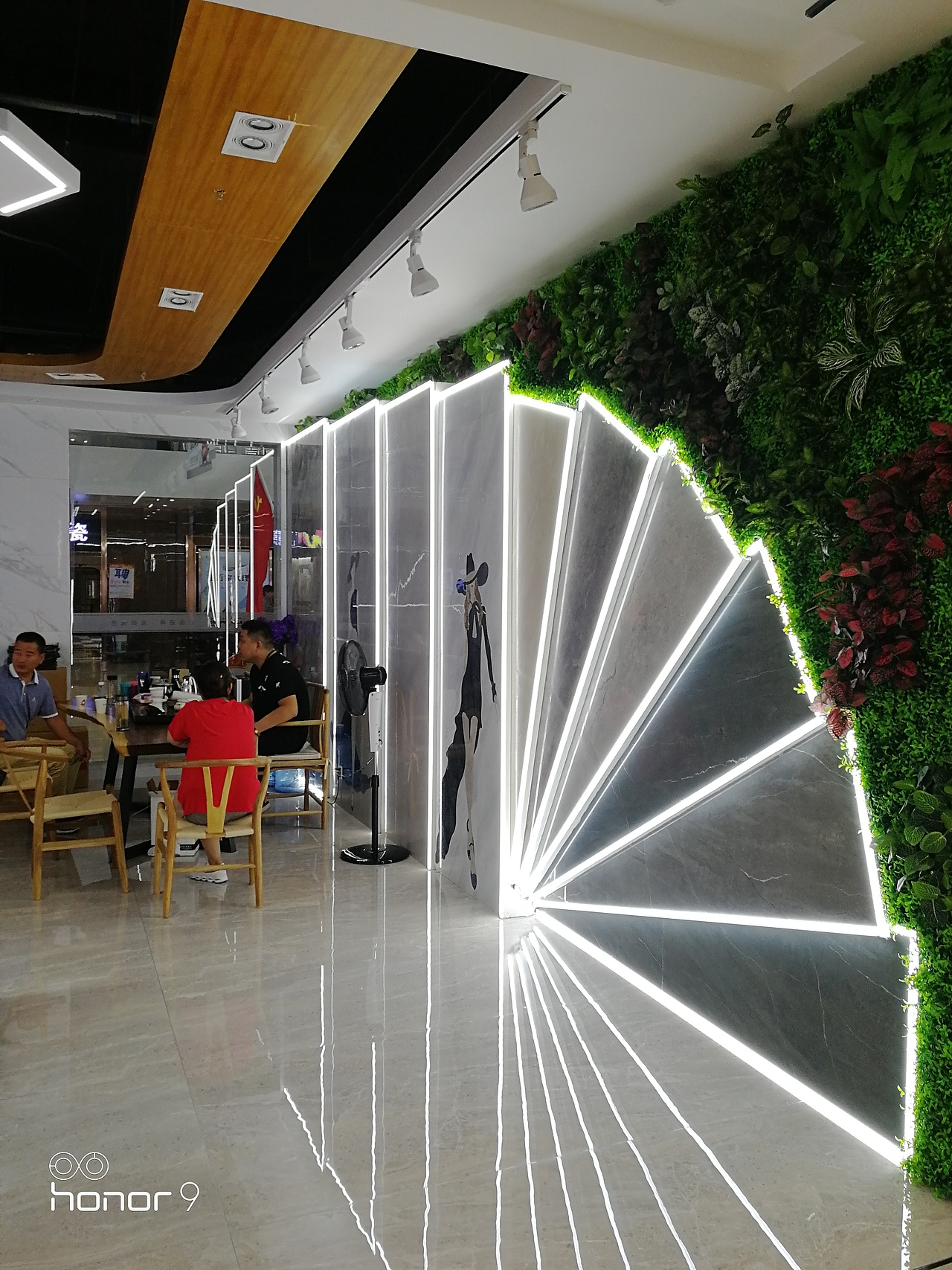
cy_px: 635
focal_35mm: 27
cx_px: 476
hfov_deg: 51.3
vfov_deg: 65.3
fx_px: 990
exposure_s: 1/50
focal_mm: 3.95
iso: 64
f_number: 2.2
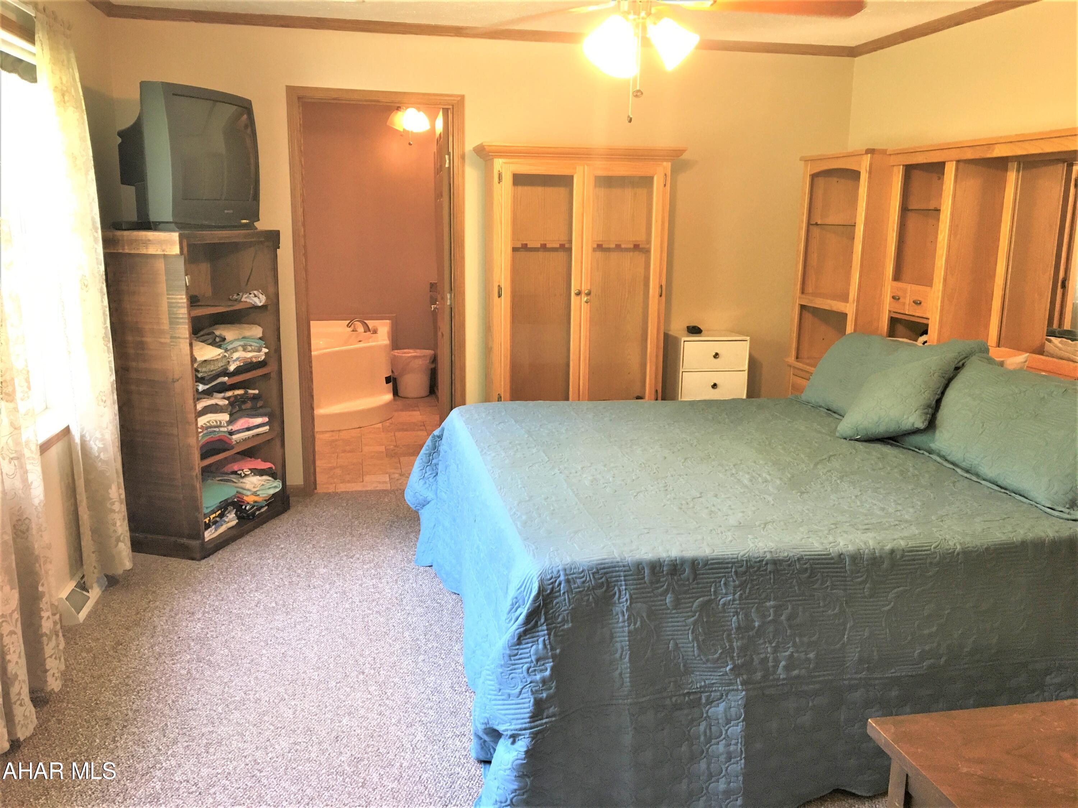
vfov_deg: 48.2
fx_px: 903
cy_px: 404
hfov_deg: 61.7
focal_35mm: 29
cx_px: 539
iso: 100
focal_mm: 4.15
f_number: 2.2
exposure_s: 1/30
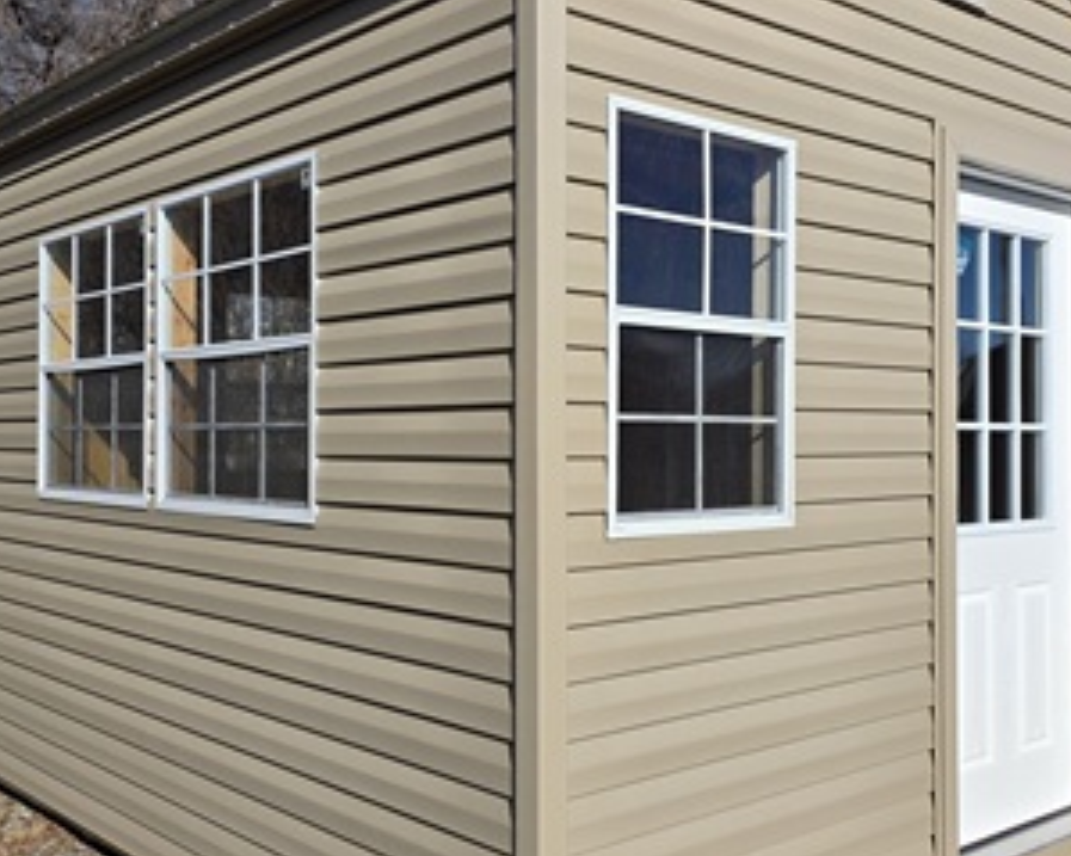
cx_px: 559
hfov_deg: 46.8
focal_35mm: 39
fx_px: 1236
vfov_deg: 38.2
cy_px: 437
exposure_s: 1/7944
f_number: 1.7
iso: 64
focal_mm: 6.3
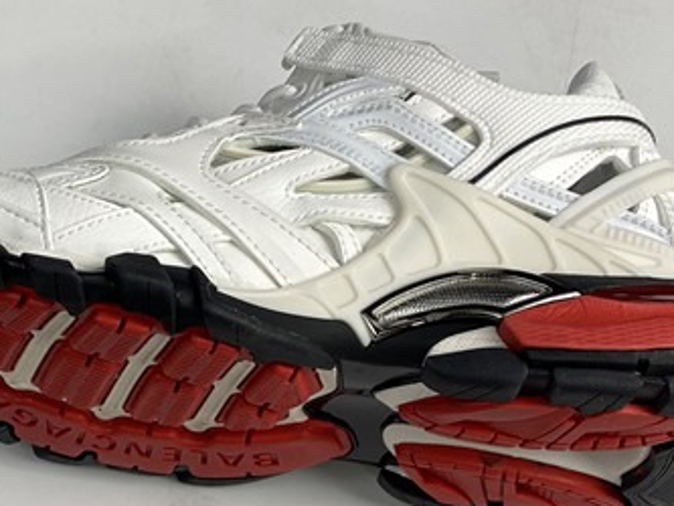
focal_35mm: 78
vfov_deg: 17.9
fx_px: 1519
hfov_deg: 24.5
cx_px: 109
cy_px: 623
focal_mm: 4.25
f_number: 1.8
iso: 32
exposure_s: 1/100
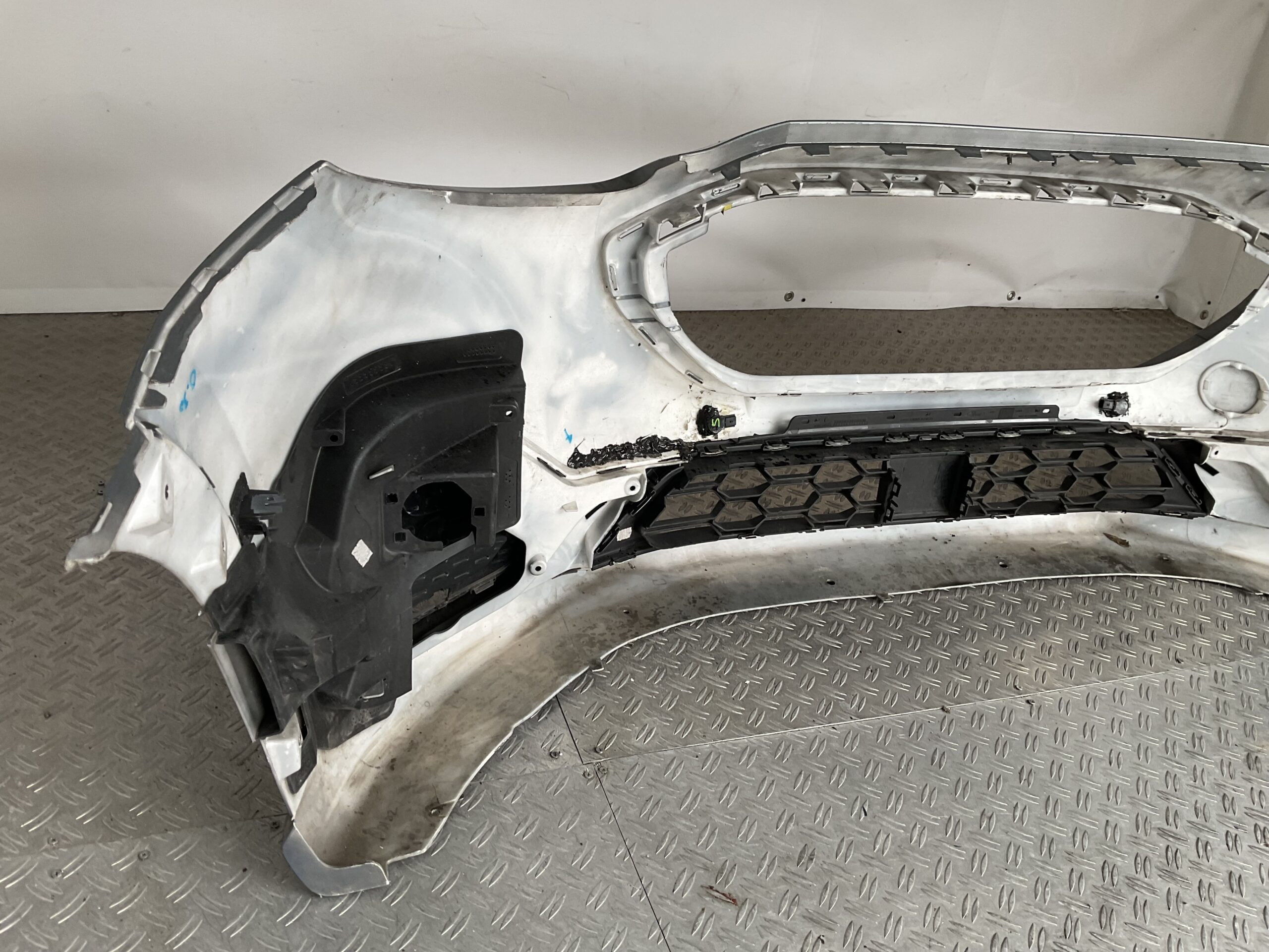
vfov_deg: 48.2
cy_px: 476
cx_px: 634
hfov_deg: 61.7
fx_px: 1063
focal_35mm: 29
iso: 40
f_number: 1.8
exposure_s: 1/100
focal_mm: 3
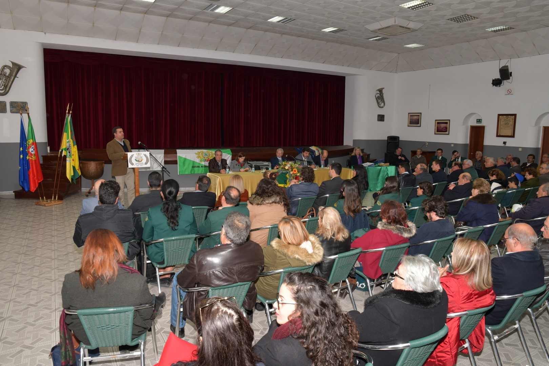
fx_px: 366
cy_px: 183
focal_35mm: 24
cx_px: 274
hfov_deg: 73.7
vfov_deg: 53.1
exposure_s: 1/60
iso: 500
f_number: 6.3
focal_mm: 16
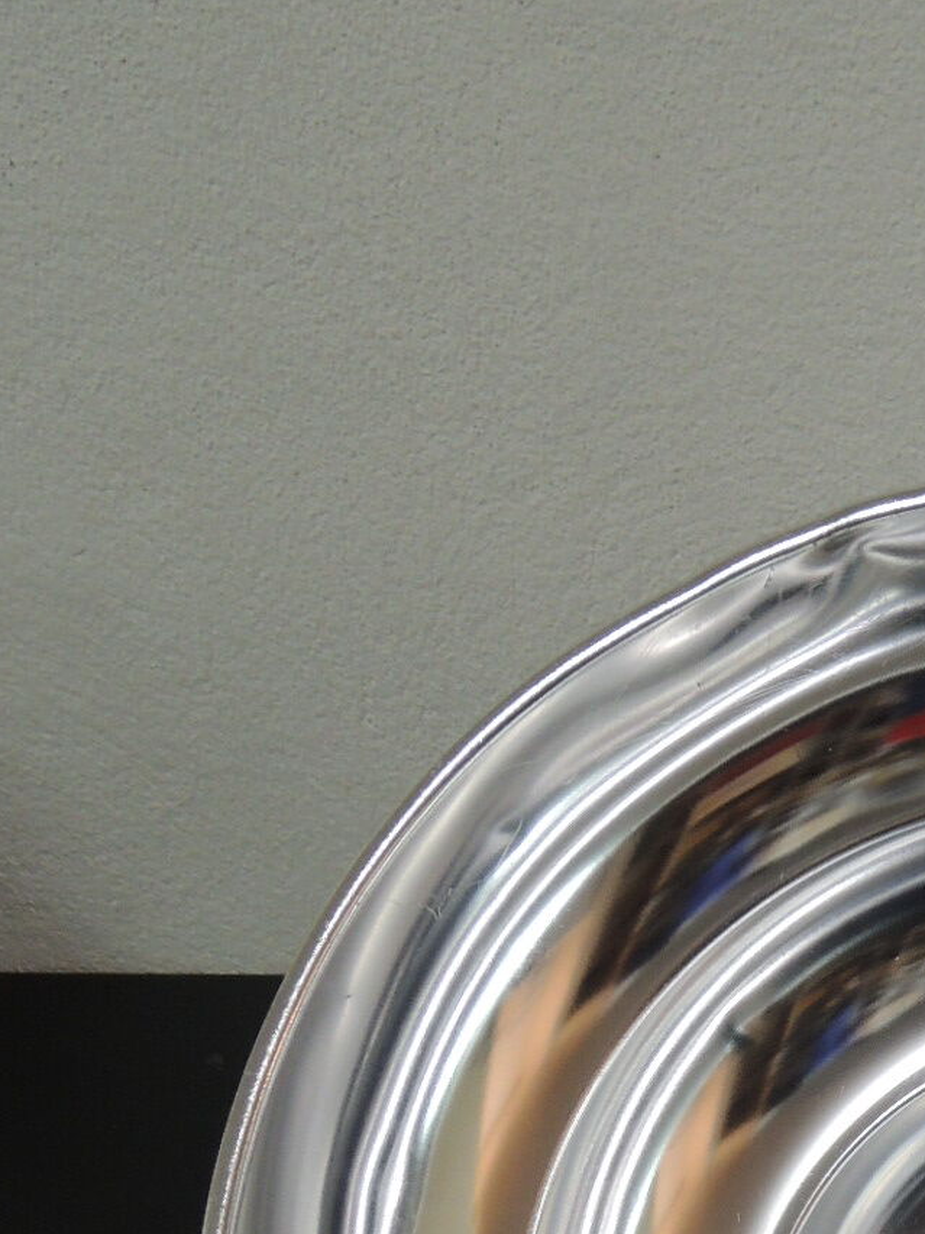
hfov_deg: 21.2
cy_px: 1086
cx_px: 1129
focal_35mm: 64
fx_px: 2280
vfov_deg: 29.2
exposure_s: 1/30
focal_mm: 4.3
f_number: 2.8
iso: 200
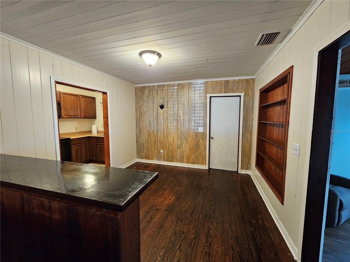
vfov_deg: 89.9
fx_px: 131
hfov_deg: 106.2
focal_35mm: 13
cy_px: 131
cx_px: 175
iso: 500
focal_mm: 2.2
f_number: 2.2
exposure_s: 1/30
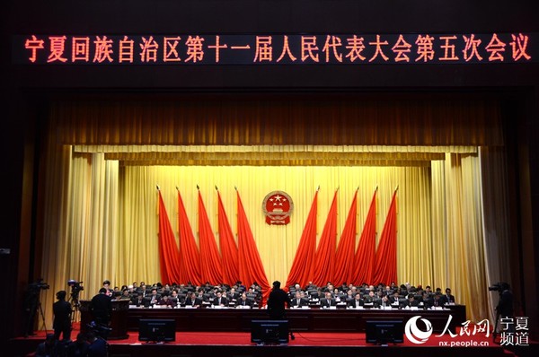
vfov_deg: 34.1
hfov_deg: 49.6
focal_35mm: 39
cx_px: 270
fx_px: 583
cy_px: 178
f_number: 4.5
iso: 1000
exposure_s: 1/160
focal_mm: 26
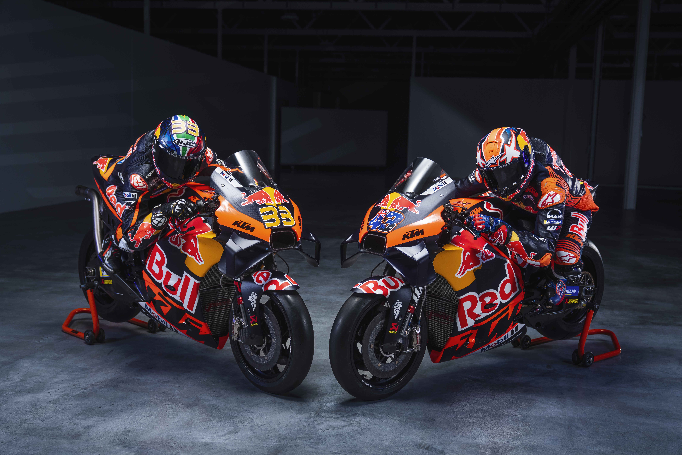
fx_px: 758
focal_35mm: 40
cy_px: 228
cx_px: 341
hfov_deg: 48.5
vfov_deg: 33.4
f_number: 2.8
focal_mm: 40
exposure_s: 1/125
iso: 200
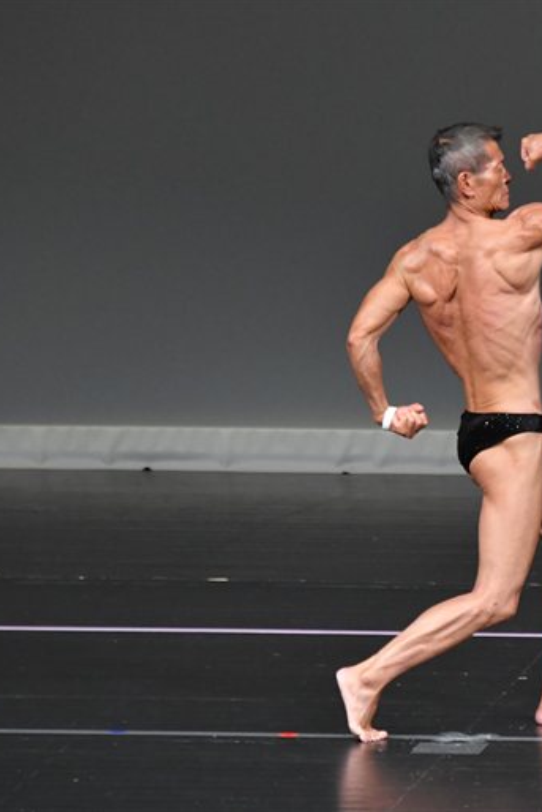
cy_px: 406
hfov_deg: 2.6
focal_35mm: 520
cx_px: 565
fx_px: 11735
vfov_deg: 4.0
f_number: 5.6
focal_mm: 230
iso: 4000
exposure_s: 1/400
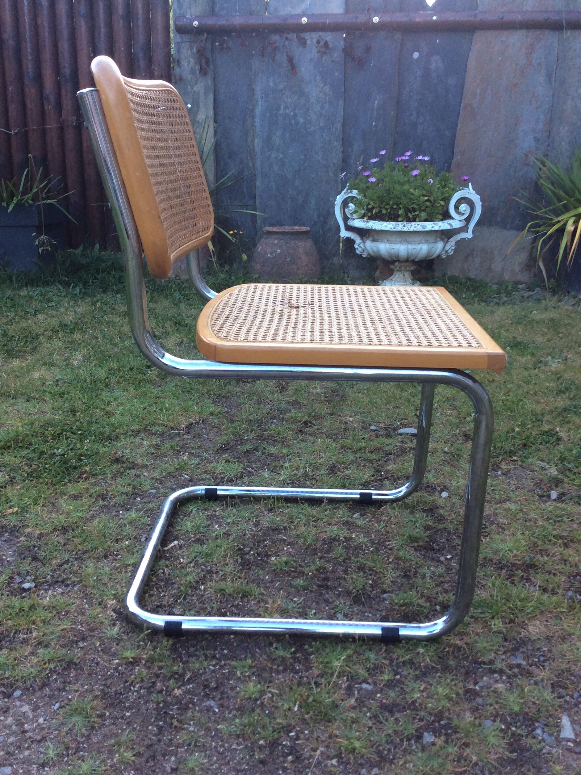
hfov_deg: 42.9
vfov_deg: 55.3
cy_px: 376
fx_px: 739
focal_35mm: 33
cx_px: 295
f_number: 2.4
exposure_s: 1/100
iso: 40
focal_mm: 3.3
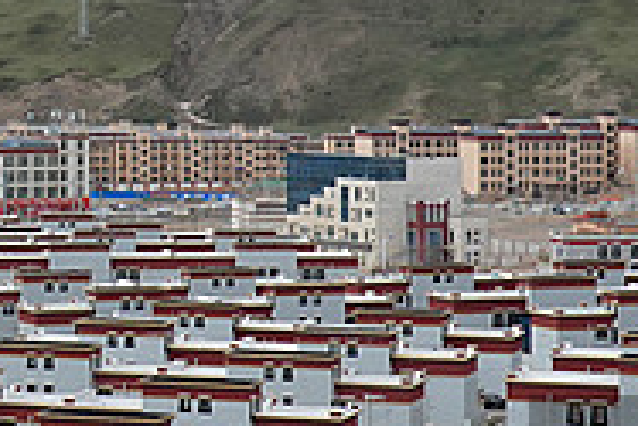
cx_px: -75
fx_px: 2802
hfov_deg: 12.7
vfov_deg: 8.7
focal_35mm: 158
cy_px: 83
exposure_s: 1/200
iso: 125
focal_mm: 13.56
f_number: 5.6
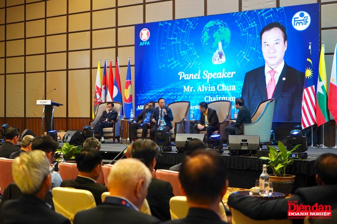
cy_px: 112
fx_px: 524
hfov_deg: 35.6
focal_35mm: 56
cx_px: 168
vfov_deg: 24.2
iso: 1600
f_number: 4
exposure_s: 1/160
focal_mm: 56
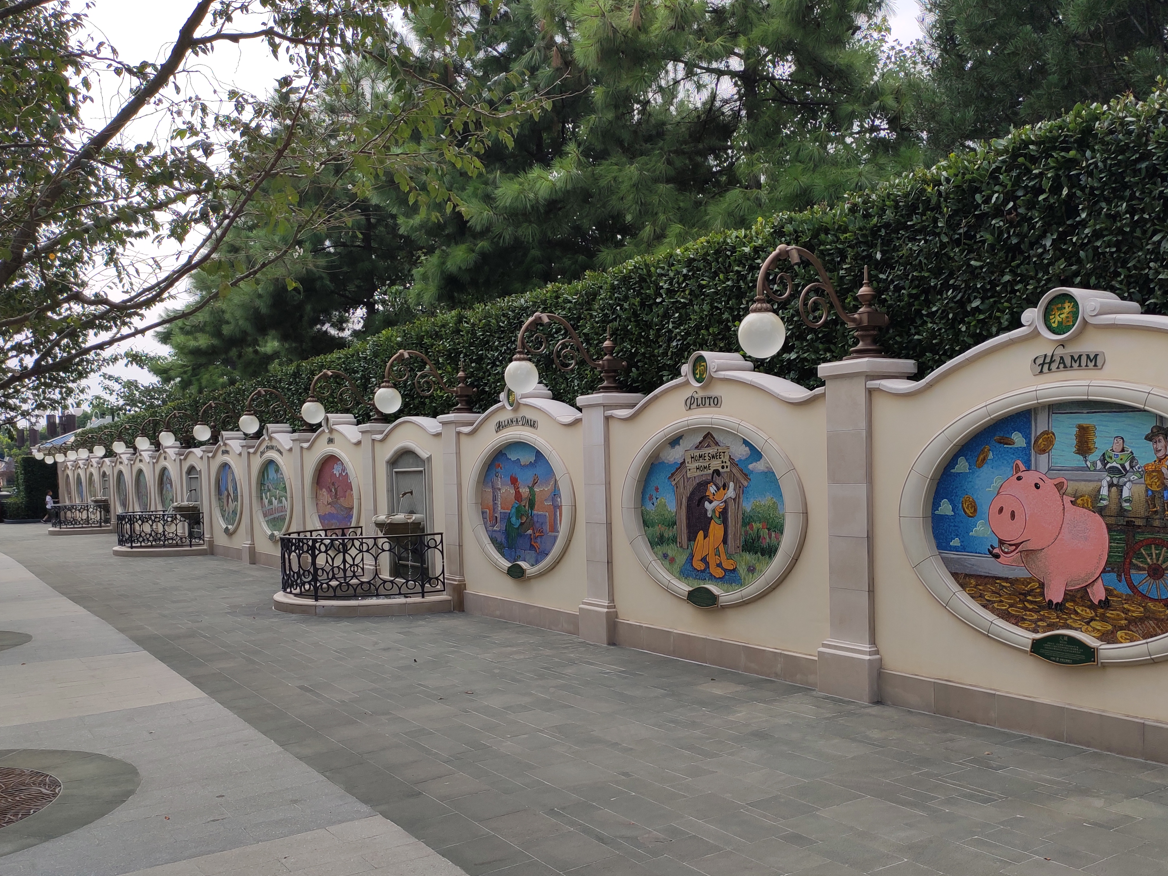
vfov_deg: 45.3
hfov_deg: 58.3
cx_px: 626
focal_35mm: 31
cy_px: 511
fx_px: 1046
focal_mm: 4.74
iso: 112
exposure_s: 1/2305
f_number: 1.79
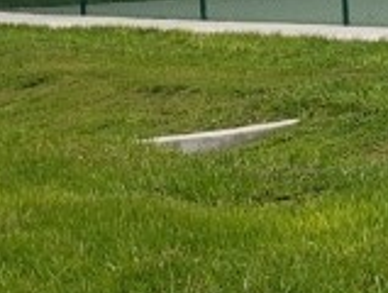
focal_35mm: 167
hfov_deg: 9.3
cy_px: -29
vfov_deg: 8.8
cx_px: 1181
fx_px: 1876
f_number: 2.4
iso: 50
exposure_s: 1/1544
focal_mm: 4.3
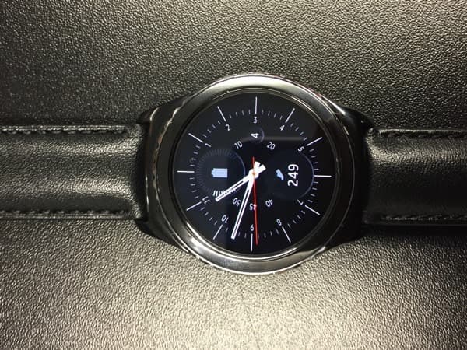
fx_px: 391
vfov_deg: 48.2
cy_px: 175
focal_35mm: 29
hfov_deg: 61.7
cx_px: 234
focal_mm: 4.15
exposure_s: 1/33
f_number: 2.2
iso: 125
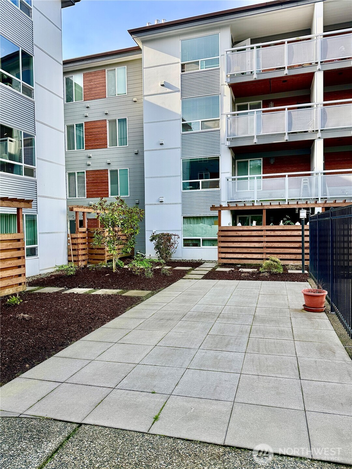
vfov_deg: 71.6
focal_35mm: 24
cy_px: 234
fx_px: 325
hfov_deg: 56.8
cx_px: 176
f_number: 1.78
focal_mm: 6.76
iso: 80
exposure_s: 1/772
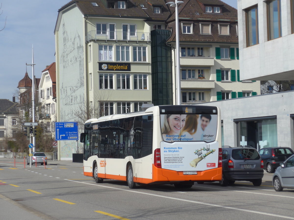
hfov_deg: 20.2
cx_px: 147
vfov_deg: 15.2
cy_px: 110
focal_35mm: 97
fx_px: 824
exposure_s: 1/800
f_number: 4.7
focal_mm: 19.2
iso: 80
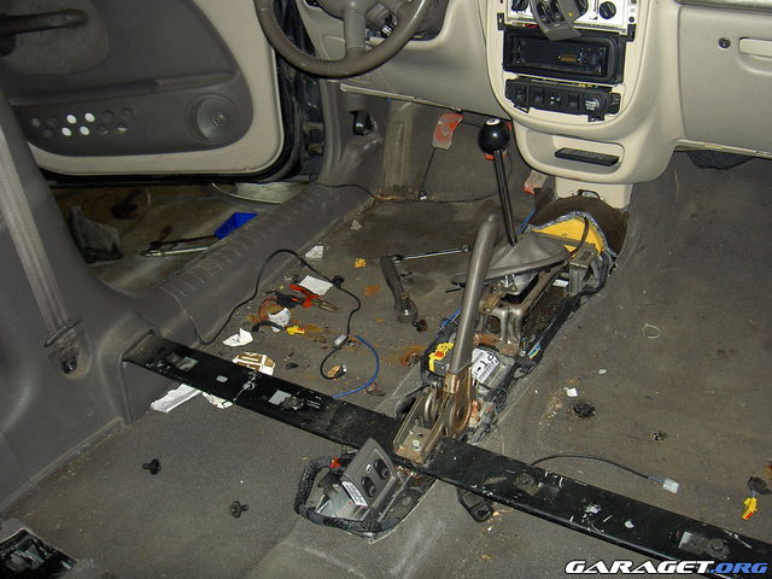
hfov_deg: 47.9
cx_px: 386
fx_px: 870
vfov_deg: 36.8
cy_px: 290
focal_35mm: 39
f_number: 2.8
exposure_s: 1/125
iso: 100
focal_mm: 8
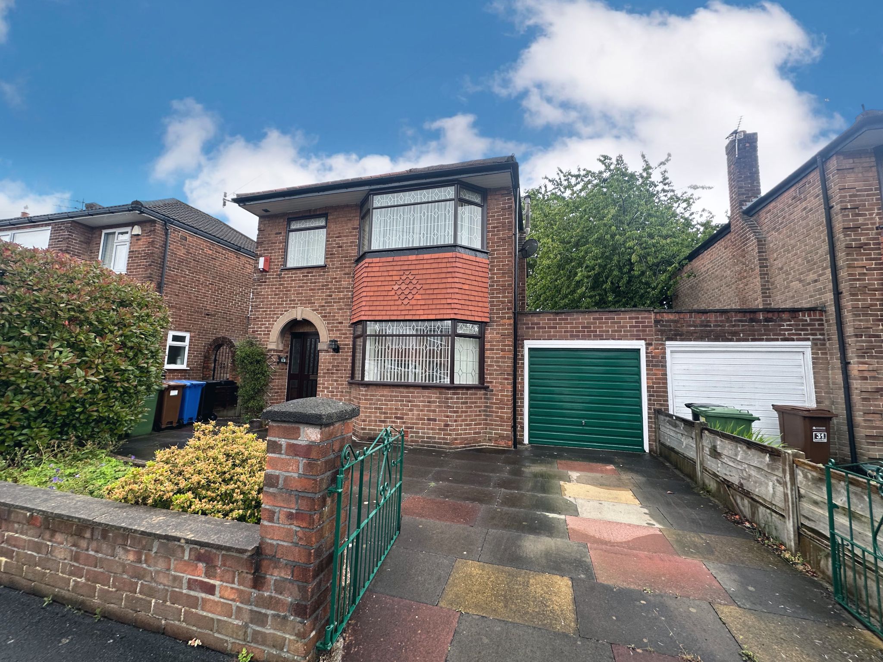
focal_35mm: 14
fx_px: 357
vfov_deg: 85.7
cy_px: 331
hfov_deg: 102.1
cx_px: 442
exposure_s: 1/99
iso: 50
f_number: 2.2
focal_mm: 2.22
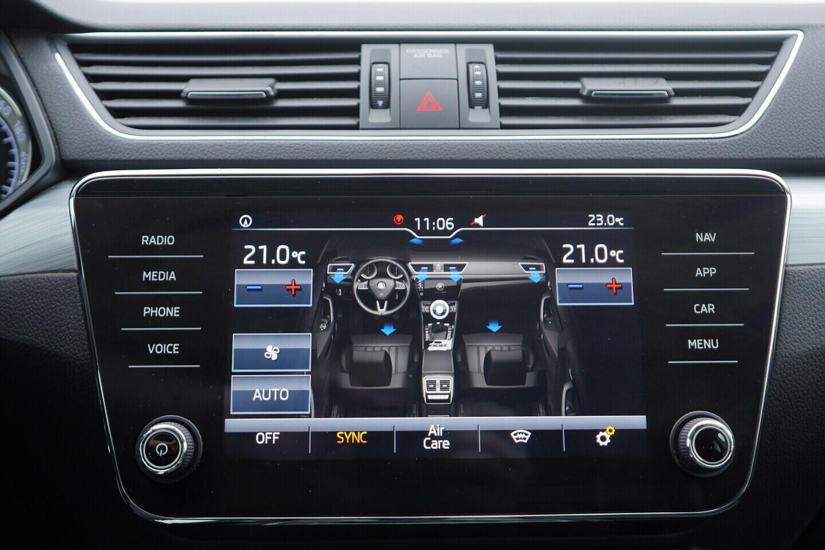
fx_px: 825
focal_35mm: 36
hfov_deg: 53.1
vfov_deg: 36.9
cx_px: 412
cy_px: 275
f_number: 2.8
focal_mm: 24
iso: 125
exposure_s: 1/40
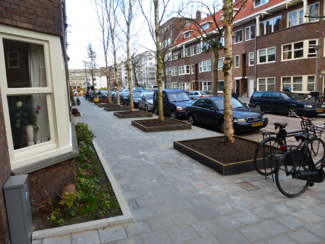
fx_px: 235
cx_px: 161
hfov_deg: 69.4
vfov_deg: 54.9
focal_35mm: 25
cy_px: 121
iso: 100
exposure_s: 1/125
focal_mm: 4.3
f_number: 3.5
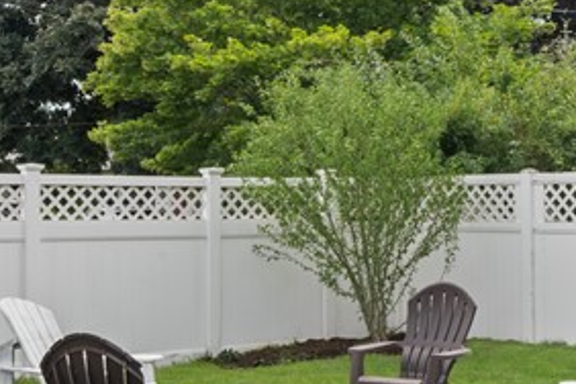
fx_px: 1232
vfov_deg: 17.7
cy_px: 210
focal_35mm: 77
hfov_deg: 26.2
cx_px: 384
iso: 100
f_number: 14
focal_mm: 20
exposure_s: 1/20
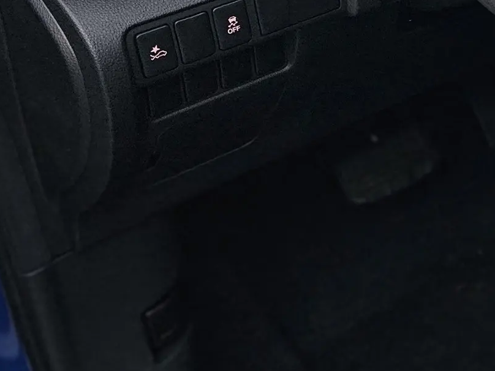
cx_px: 787
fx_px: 1173
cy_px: -85
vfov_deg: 17.1
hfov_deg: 19.9
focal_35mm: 82
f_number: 1.7
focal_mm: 6.3
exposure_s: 1/120
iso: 800
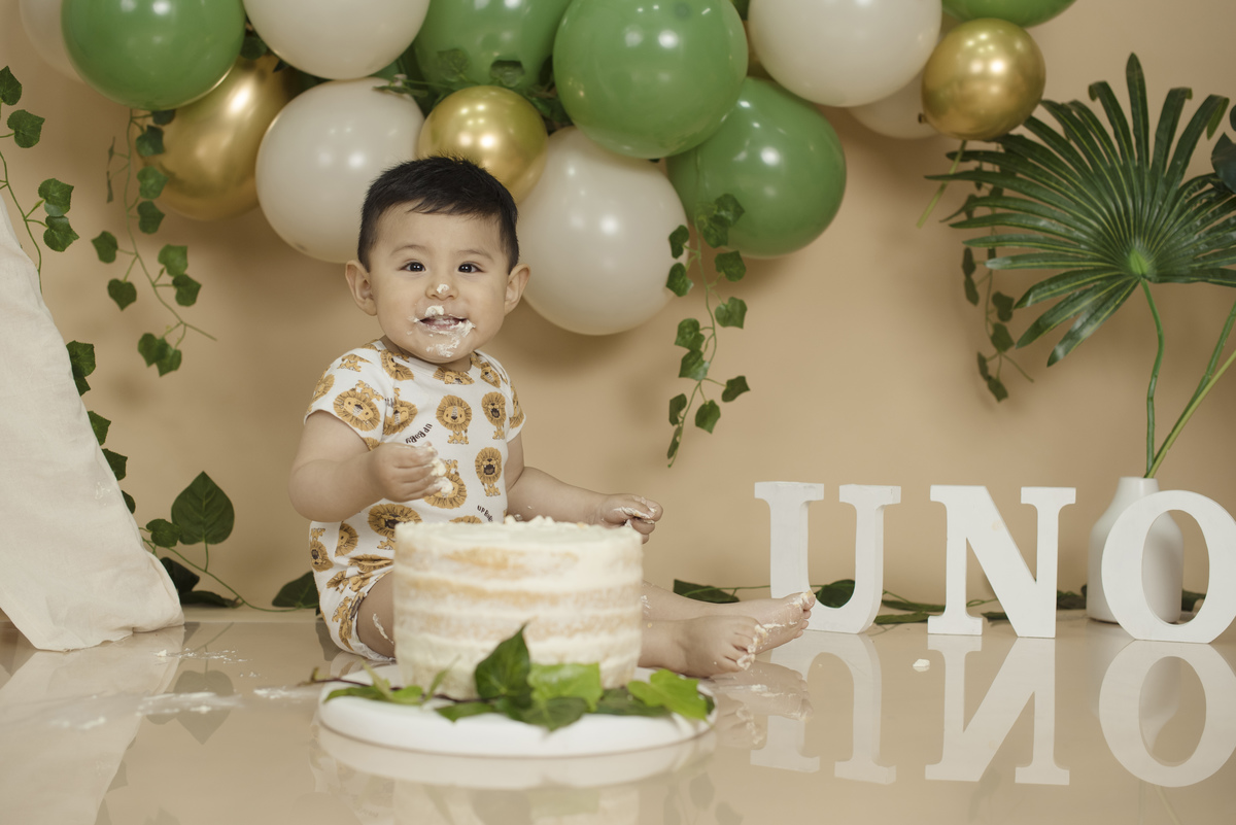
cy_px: 412
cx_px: 618
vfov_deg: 27.0
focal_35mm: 50
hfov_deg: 39.6
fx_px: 1717
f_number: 3.2
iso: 500
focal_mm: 50
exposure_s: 1/200
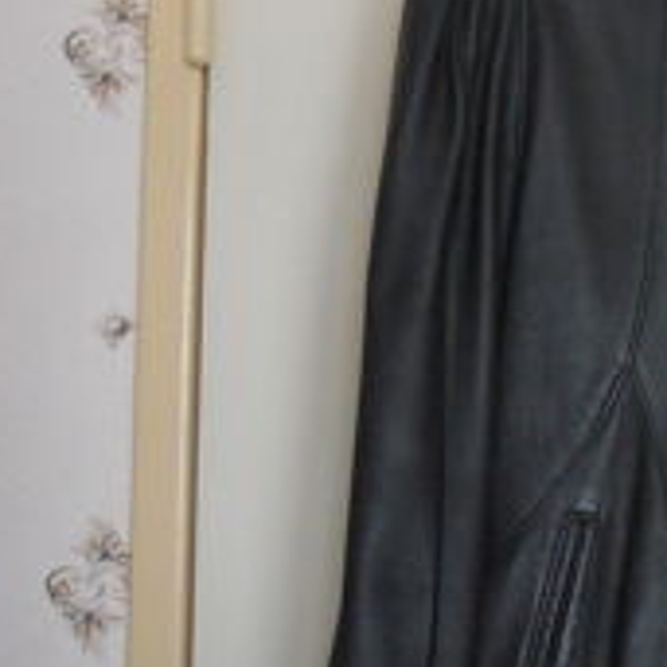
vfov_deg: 19.9
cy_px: 452
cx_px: 882
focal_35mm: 87
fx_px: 1897
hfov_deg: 18.5
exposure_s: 1/6
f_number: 3.7
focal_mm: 6.3
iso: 800
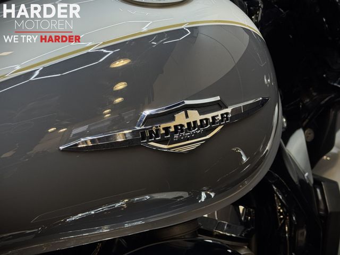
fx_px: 471
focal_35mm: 48
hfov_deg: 39.7
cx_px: 170
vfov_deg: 30.3
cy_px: 128
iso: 80
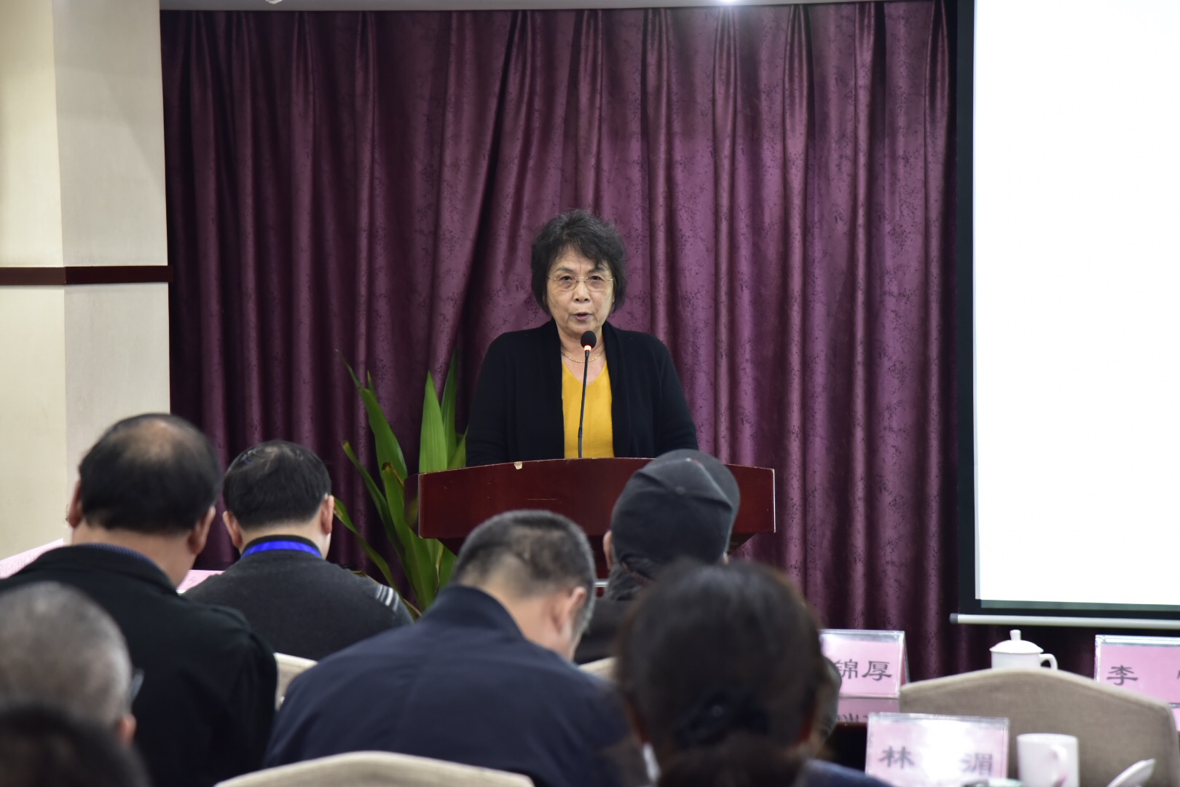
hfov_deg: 17.1
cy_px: 394
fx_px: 3933
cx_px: 590
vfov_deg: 11.4
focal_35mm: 120
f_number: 5.6
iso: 1600
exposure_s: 1/30
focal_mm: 120
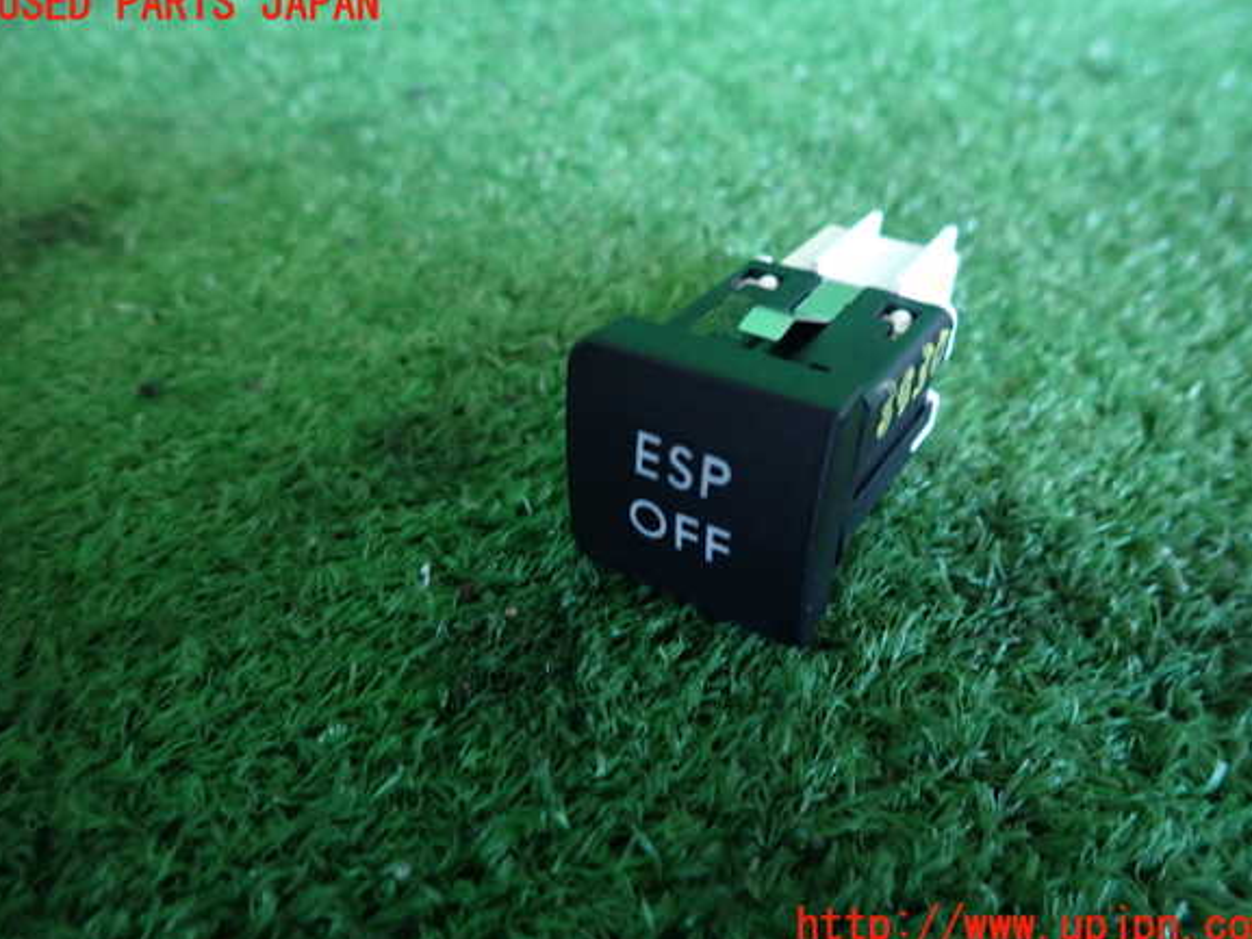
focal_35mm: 26
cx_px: 636
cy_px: 466
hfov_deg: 67.3
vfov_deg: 53.1
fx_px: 941
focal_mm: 4.5
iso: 500
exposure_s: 1/30
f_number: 2
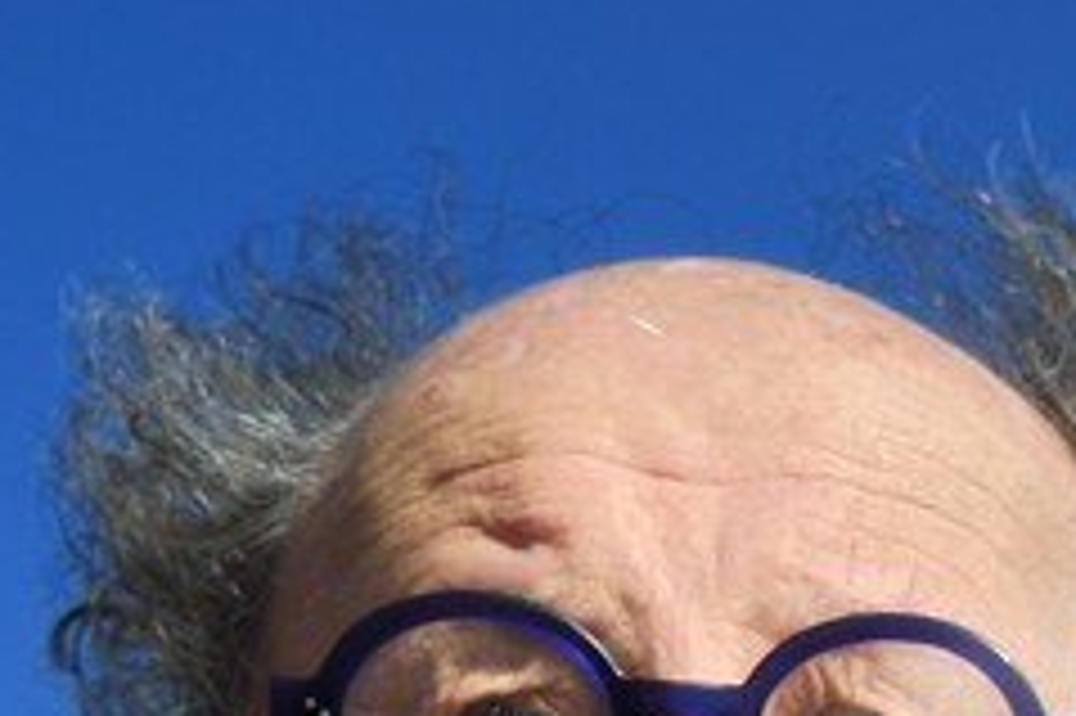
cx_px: 1819
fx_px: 4809
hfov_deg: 11.9
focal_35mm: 161
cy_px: 2301
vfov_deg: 7.3
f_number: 10
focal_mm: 24
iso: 200
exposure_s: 1/500
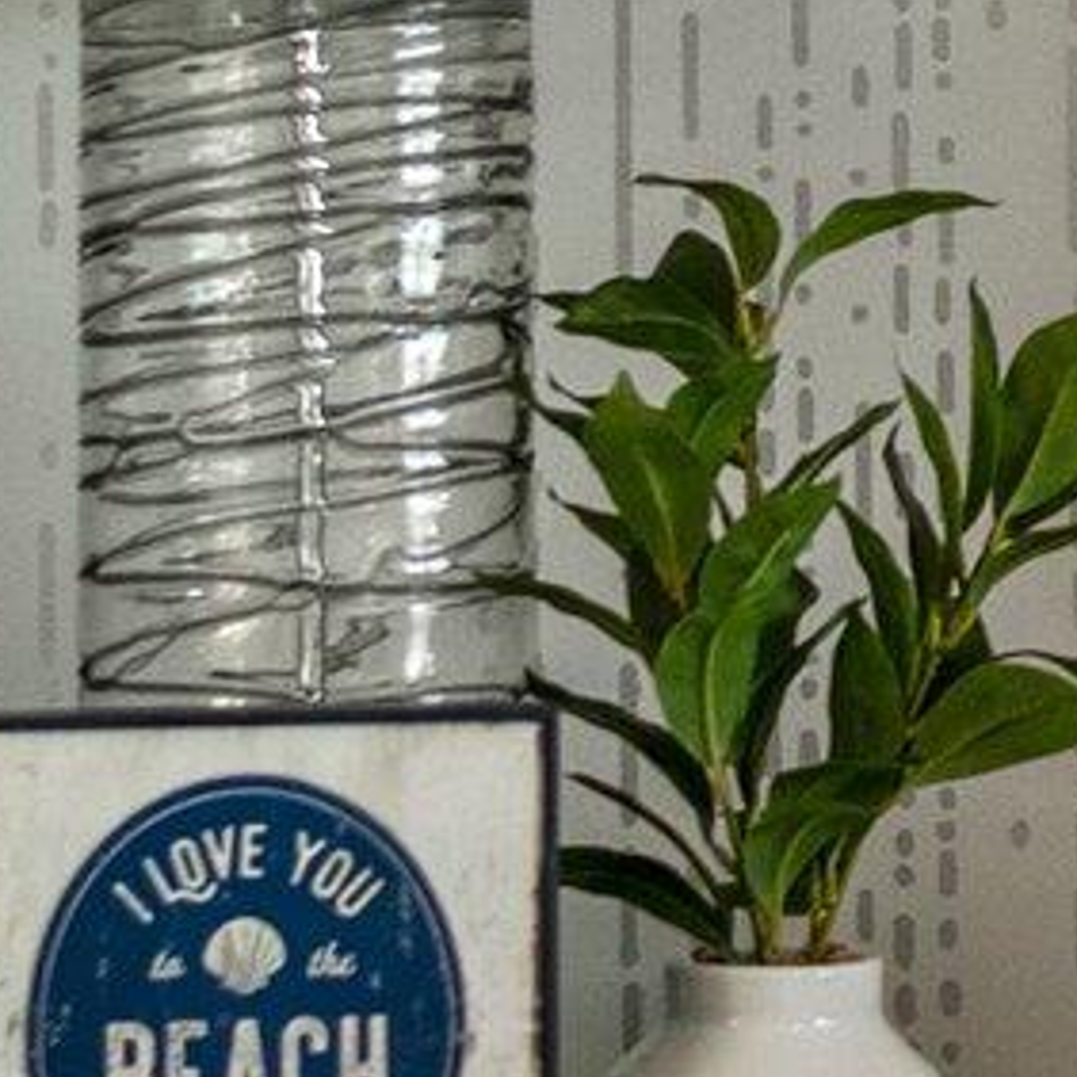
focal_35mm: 321
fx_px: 11299
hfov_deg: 5.4
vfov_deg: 5.5
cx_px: 1776
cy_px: 201
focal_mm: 35
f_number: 2.8
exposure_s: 1/125
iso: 1000
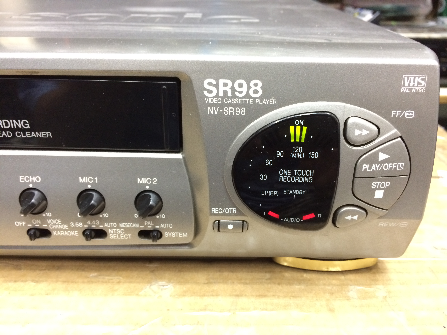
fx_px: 374
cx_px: 224
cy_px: 168
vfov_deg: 48.2
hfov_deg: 61.7
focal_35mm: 29
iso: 320
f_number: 2.2
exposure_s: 1/20
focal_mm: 4.15
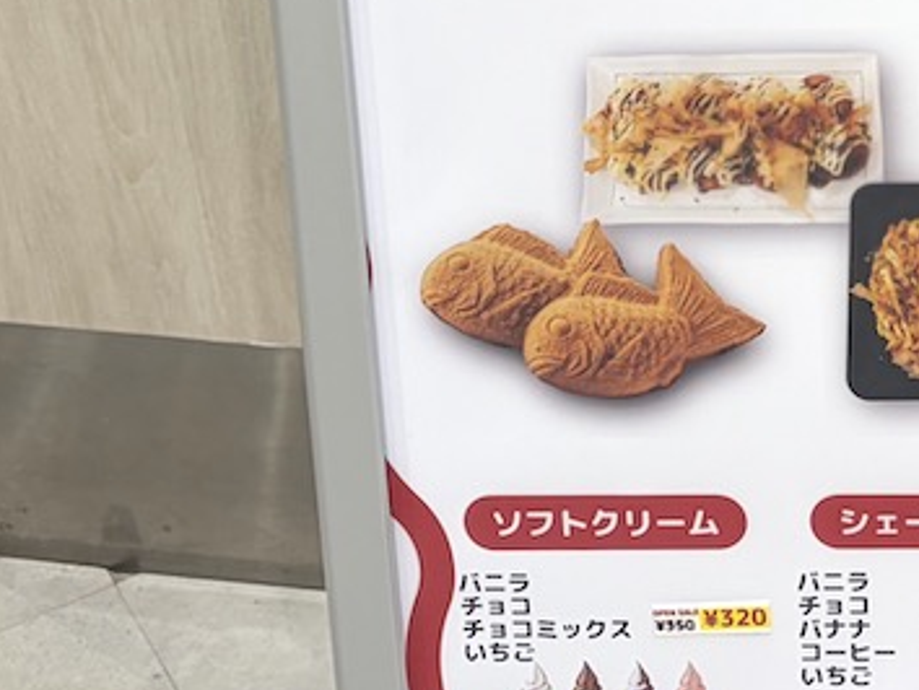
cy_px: -18
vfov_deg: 15.4
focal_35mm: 94
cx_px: 1106
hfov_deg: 19.6
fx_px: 2497
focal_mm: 5.96
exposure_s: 1/100
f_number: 1.6
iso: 50
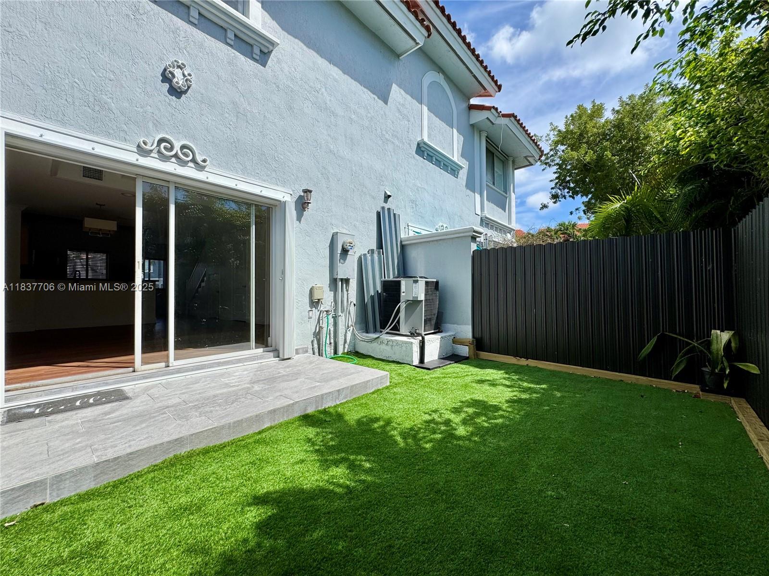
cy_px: 288
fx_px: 311
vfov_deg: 85.7
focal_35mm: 14
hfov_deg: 102.1
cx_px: 384
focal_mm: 2.22
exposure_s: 1/2083
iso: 50
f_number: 2.2
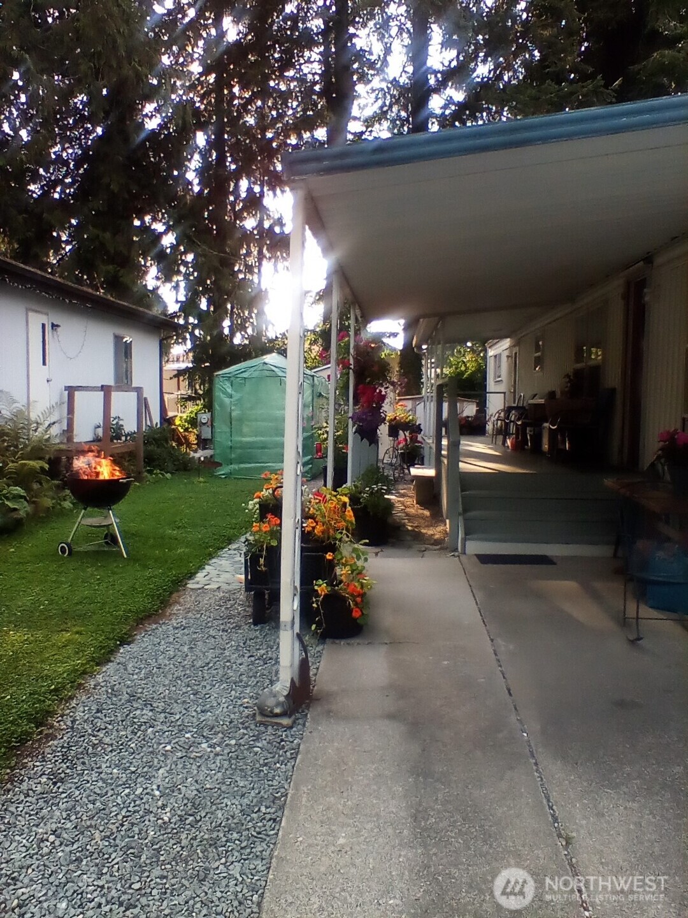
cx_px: 344
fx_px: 822
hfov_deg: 45.4
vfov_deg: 58.4
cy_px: 459
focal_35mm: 31
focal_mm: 2.38
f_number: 2.4
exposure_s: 1/194
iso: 100
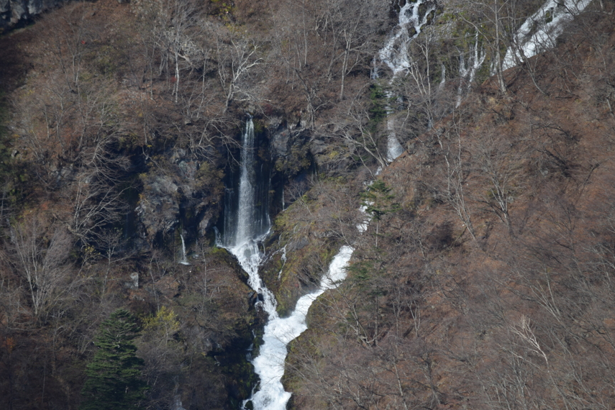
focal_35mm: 431
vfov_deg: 3.2
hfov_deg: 4.8
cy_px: 237
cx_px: 301
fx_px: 7362
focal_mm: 240
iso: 100
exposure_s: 1/320
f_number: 5.3
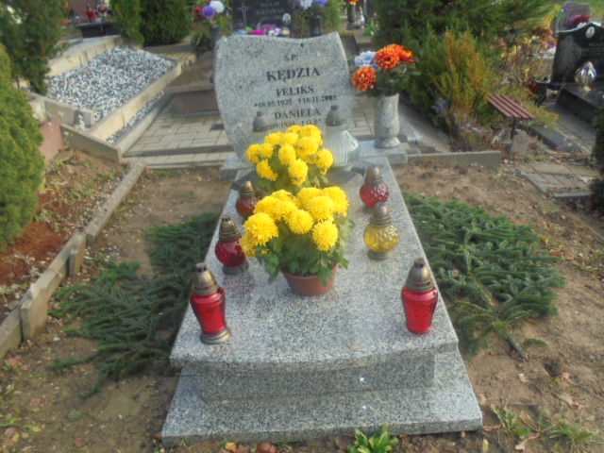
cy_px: 226
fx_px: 506
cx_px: 302
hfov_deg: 61.7
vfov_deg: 48.2
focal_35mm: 29
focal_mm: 5.3
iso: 100
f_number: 3.7
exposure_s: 1/200
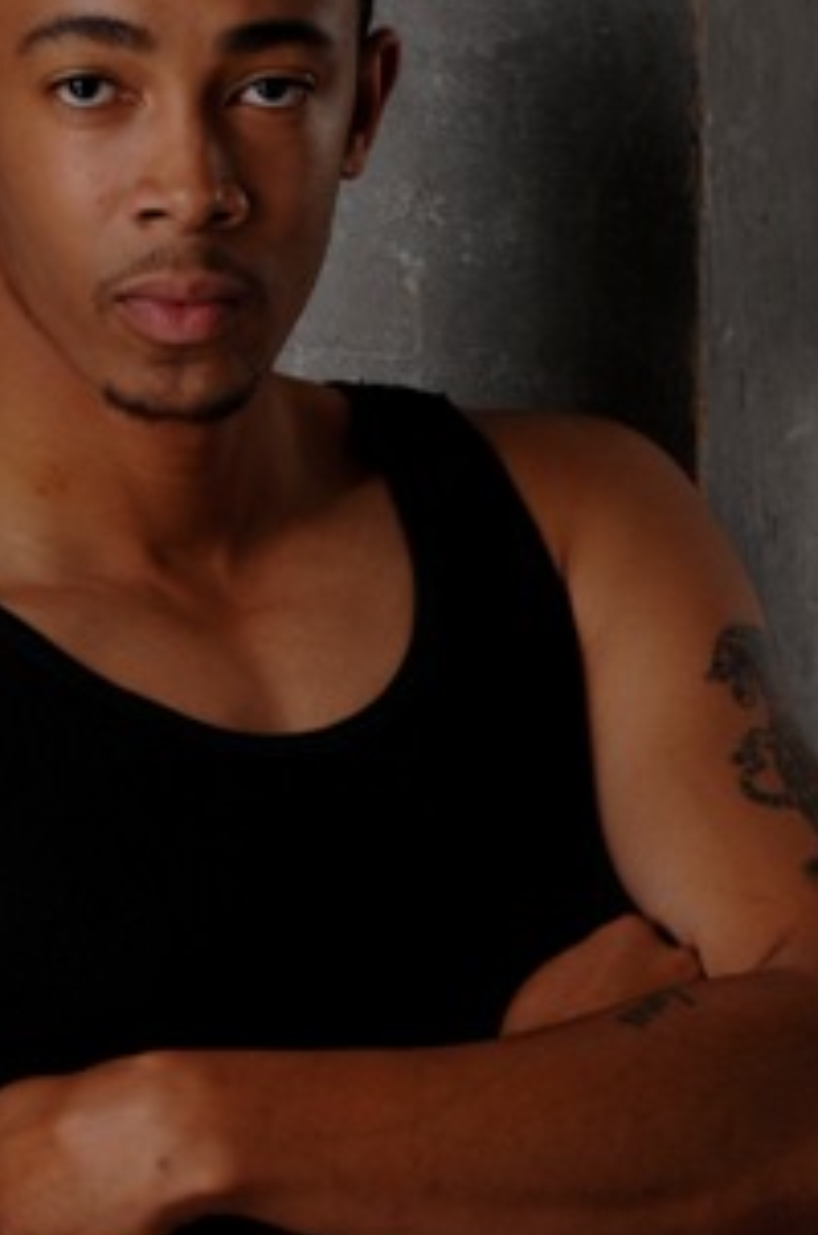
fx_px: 11535
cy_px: 757
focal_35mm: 337
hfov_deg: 4.1
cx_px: 135
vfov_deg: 6.1
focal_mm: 125
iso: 100
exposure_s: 1/250
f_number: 8
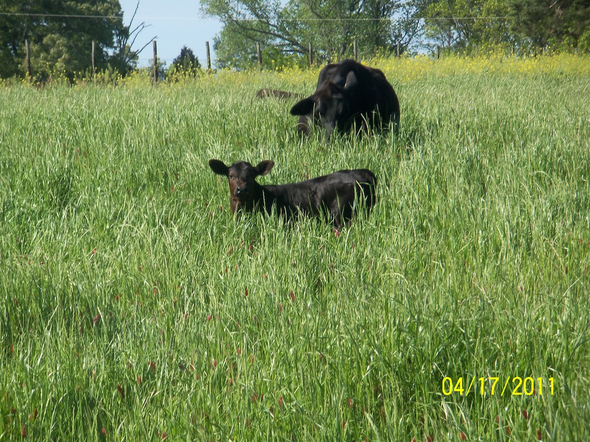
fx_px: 3238
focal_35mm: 190
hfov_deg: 10.4
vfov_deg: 7.8
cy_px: 221
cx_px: 295
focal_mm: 31.6
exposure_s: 1/320
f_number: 5.6
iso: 100
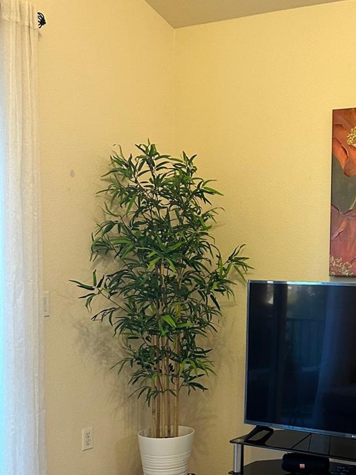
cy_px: 309
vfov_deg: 37.2
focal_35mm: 51
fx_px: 700
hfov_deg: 26.9
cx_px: 358
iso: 250
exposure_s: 1/60
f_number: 1.78
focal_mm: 6.86
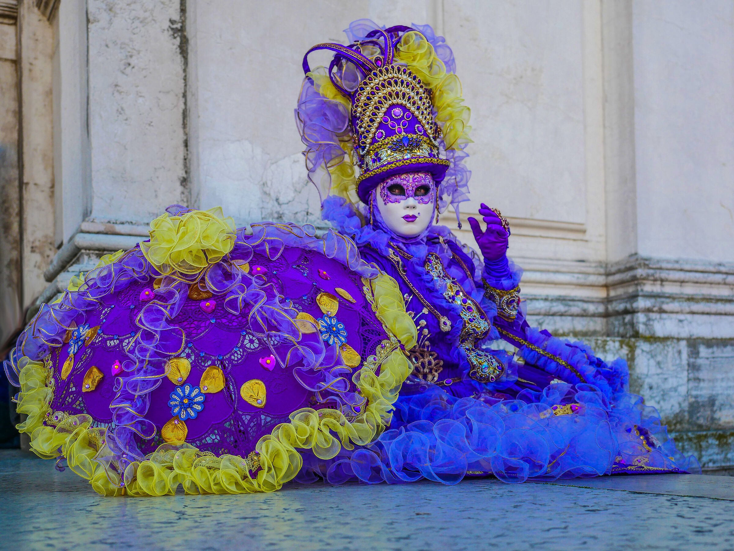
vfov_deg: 36.0
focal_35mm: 40
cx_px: 367
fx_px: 849
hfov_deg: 46.8
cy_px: 276
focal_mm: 20
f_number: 2.8
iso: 200
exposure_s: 1/800
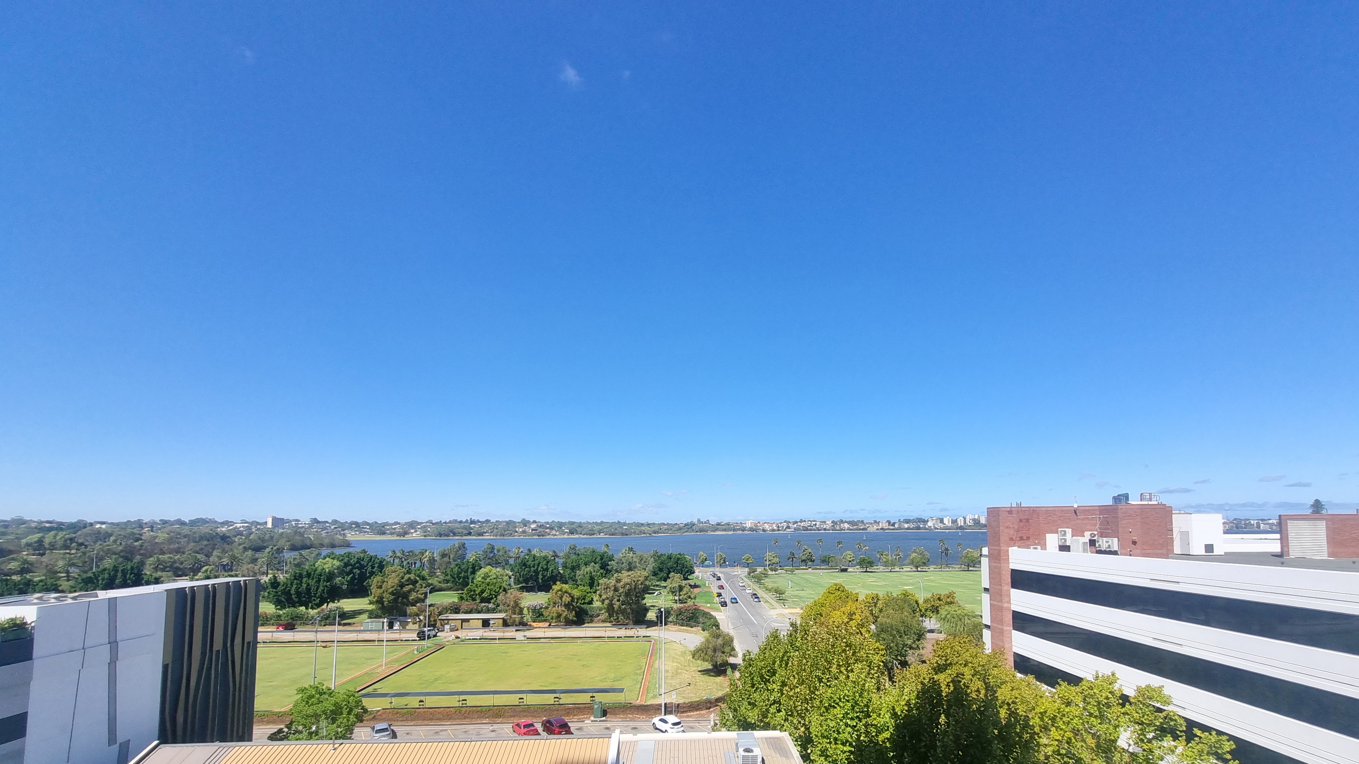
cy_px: 487
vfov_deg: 69.2
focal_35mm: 15
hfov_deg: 102.9
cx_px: 710
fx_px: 540
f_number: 2.2
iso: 50
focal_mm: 1.74
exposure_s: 1/1284
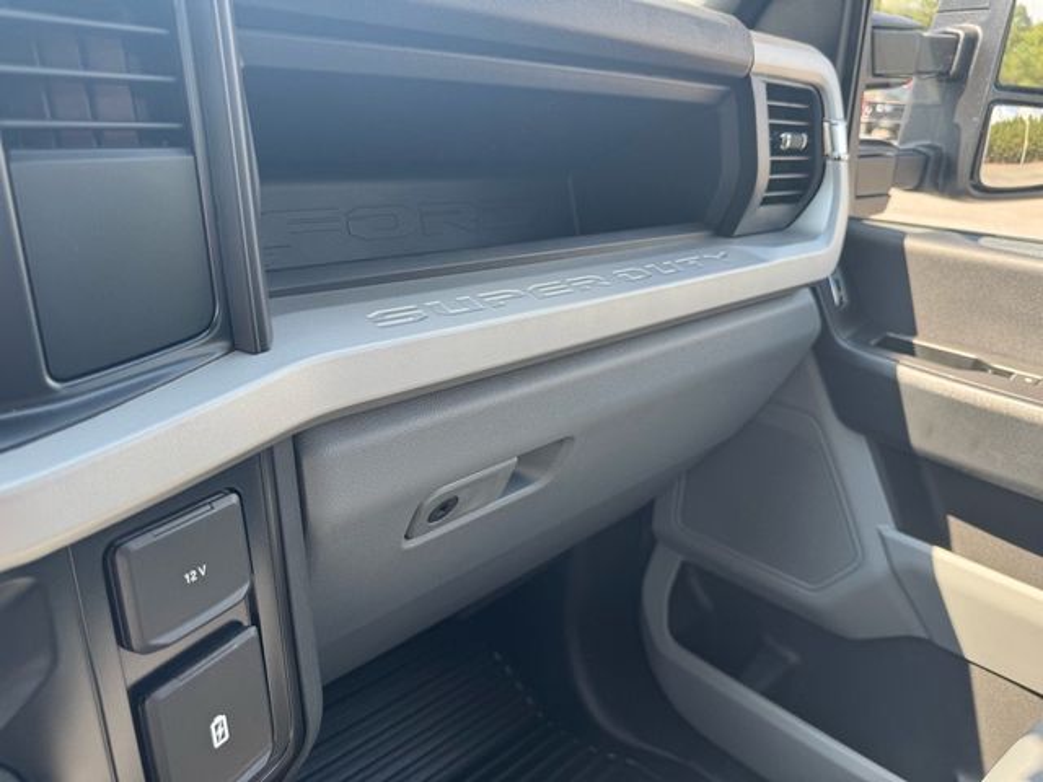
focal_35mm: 24
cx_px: 522
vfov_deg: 56.8
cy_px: 391
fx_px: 723
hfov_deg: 71.6
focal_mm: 6.76
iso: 64
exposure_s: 1/126
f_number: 1.78
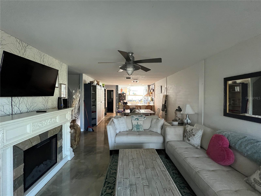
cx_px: 130
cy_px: 98
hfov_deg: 106.2
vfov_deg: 89.9
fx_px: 98
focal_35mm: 13
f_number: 1.8
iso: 400
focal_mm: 1.57
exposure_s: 1/60
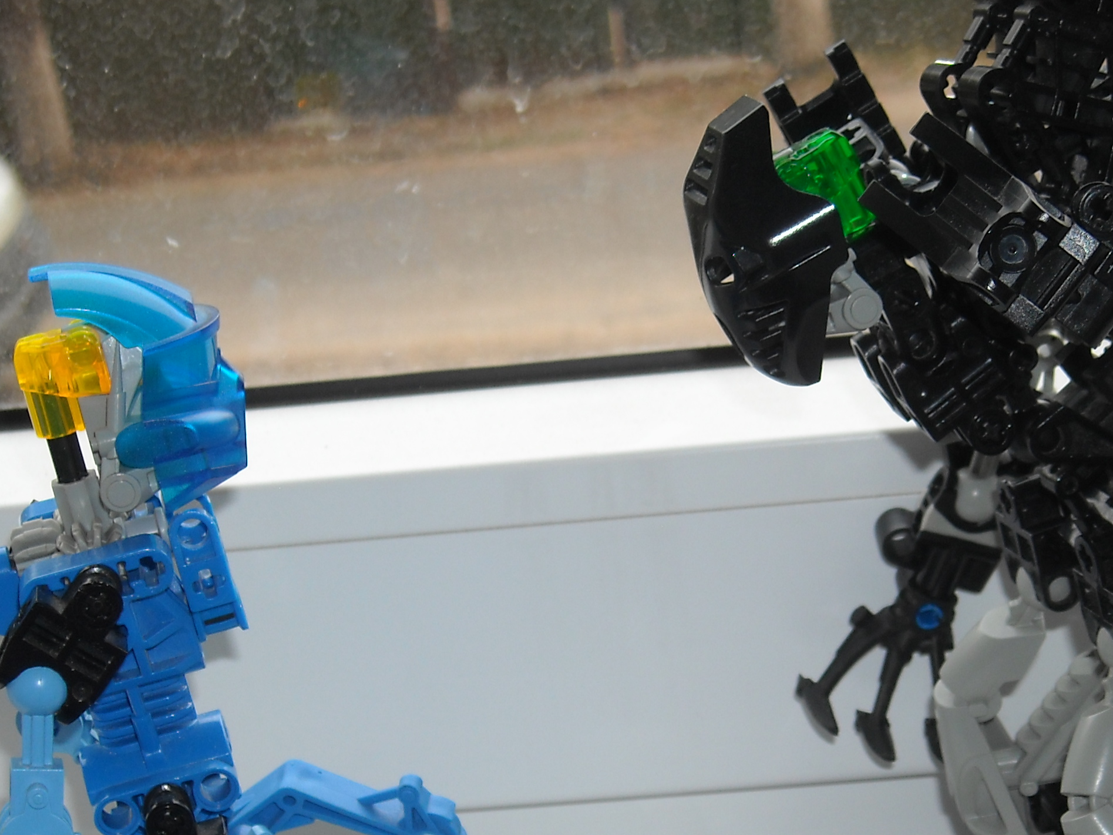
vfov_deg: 15.8
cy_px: 679
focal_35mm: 93
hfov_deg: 21.1
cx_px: 601
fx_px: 2990
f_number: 3.3
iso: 64
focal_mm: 8.85
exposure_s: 1/67
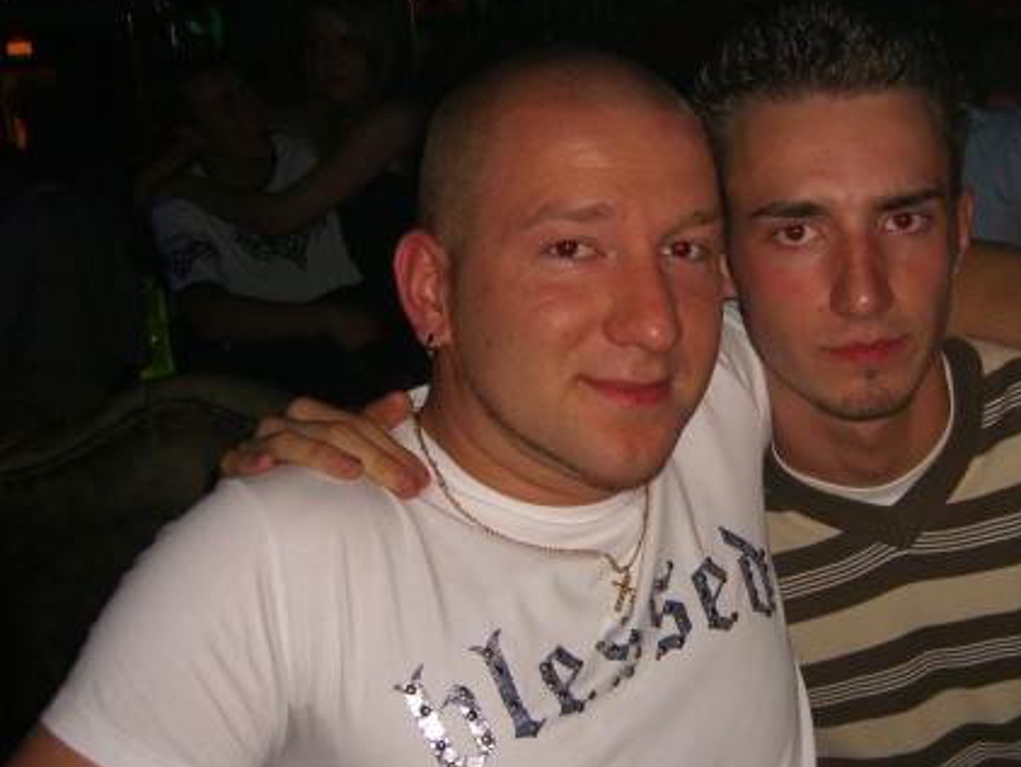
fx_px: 1594
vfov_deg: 27.0
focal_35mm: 54
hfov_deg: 35.0
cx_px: 723
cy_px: 431
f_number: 2.8
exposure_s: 1/60
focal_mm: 7.9
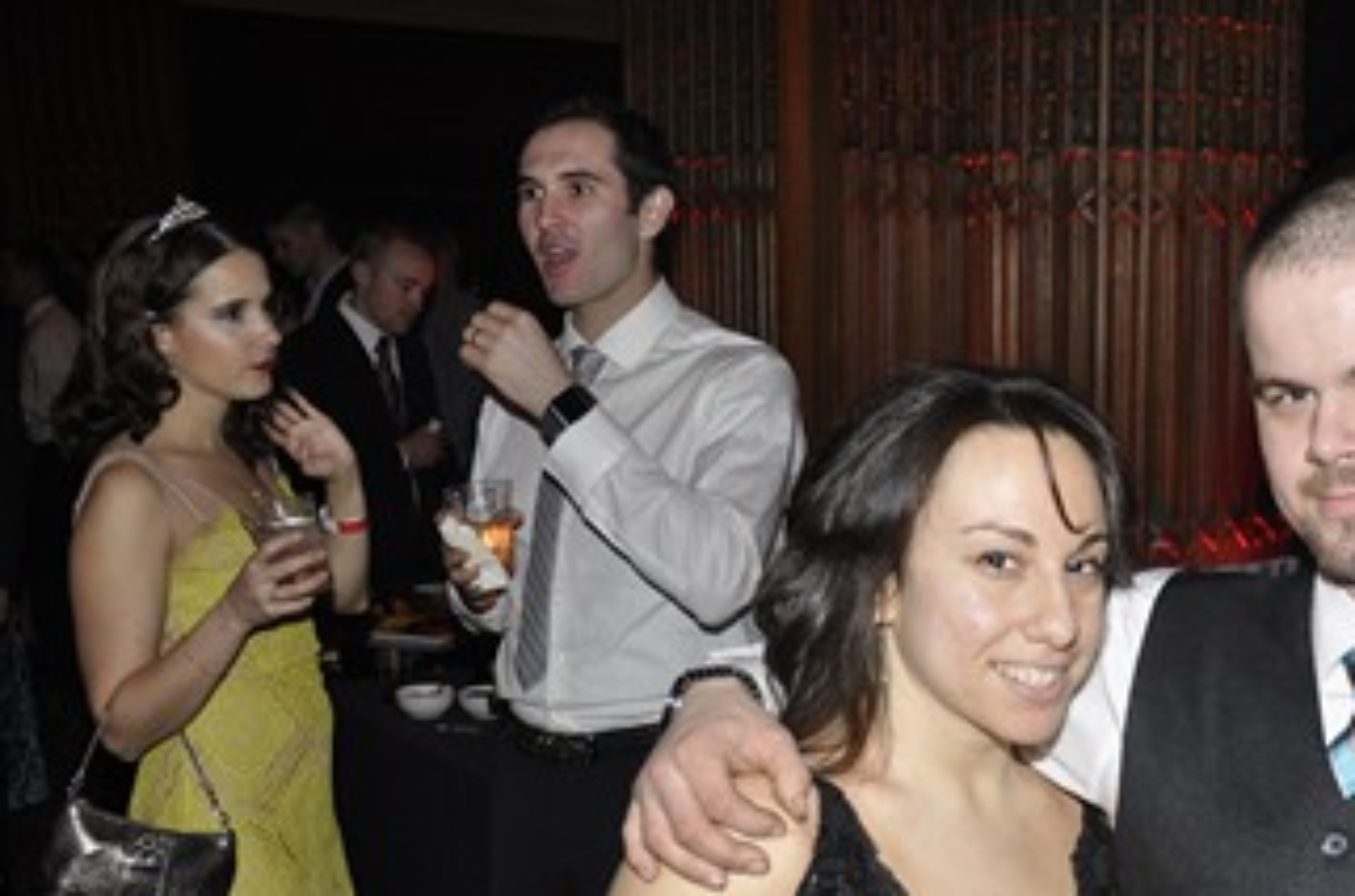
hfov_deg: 35.8
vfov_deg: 24.6
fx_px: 2022
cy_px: 709
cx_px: 1081
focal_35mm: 54
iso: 400
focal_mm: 21
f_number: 5
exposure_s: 1/60
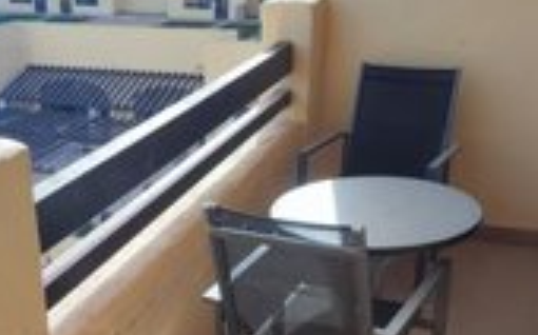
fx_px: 821
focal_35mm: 56
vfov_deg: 22.4
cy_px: 319
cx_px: 174
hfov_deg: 35.9
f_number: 1.9
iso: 50
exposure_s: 1/371
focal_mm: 6.04
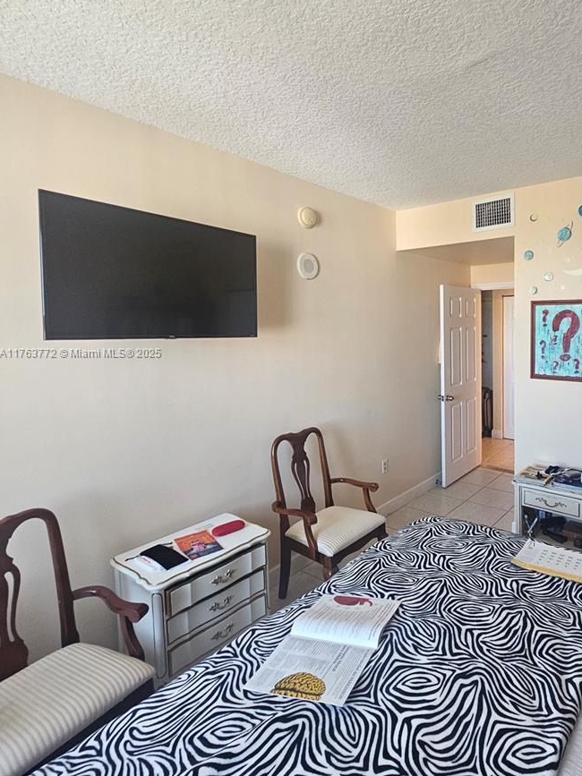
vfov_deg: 87.5
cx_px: 399
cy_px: 354
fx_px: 404
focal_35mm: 18
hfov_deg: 69.0
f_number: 2.2
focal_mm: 2.2
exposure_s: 1/77
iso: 200
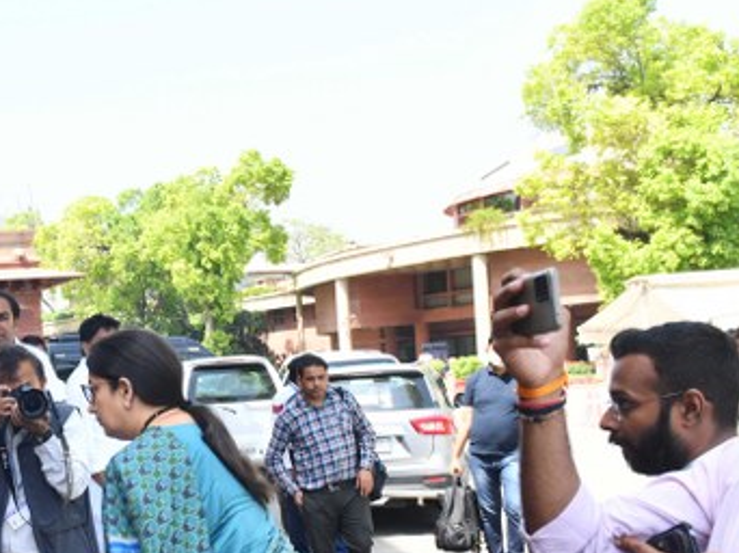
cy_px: 483
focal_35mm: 54
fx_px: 1152
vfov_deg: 26.2
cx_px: -19
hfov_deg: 32.4
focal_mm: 24
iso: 400
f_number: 6.3
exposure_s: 1/400
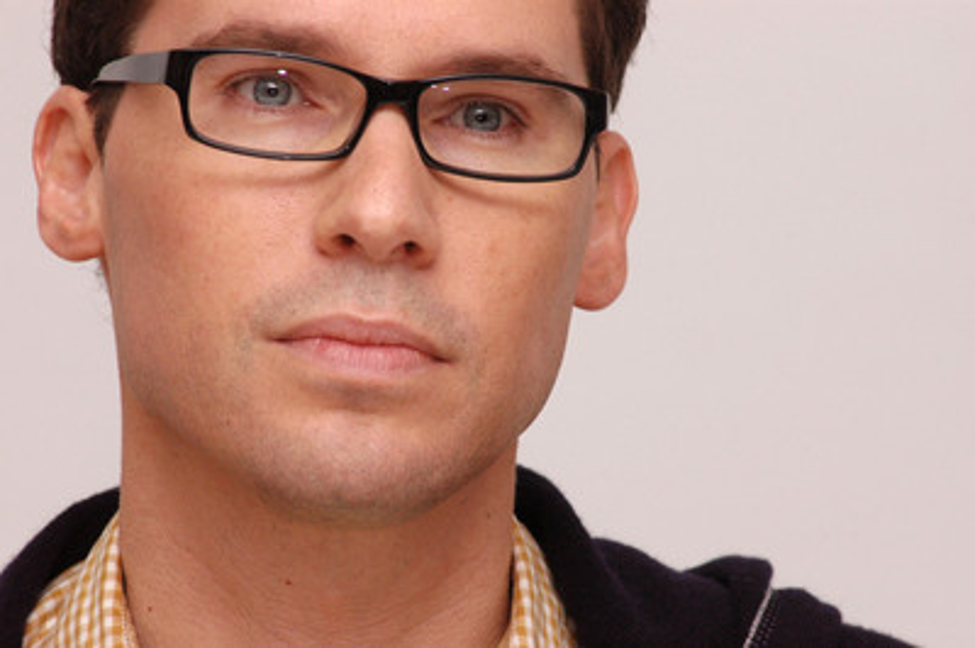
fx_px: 8118
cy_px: 324
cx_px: 488
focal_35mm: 300
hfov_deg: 6.9
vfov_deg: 4.6
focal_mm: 200
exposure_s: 1/800
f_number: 9
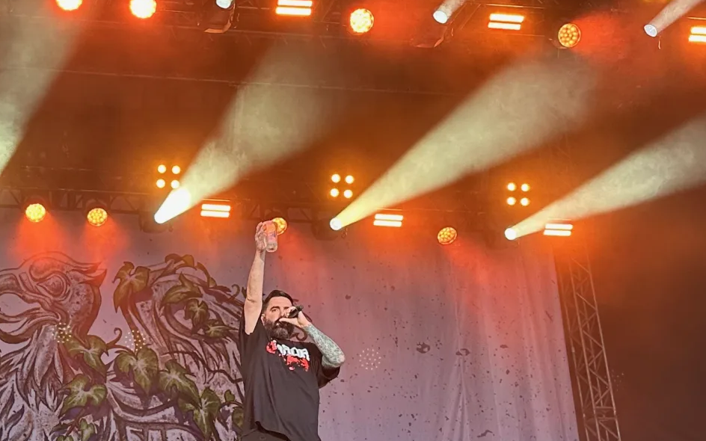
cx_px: 90
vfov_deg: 18.8
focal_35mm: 69
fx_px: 1328
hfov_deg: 28.8
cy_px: 168
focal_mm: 6.86
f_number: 1.78
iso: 160
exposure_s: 1/601
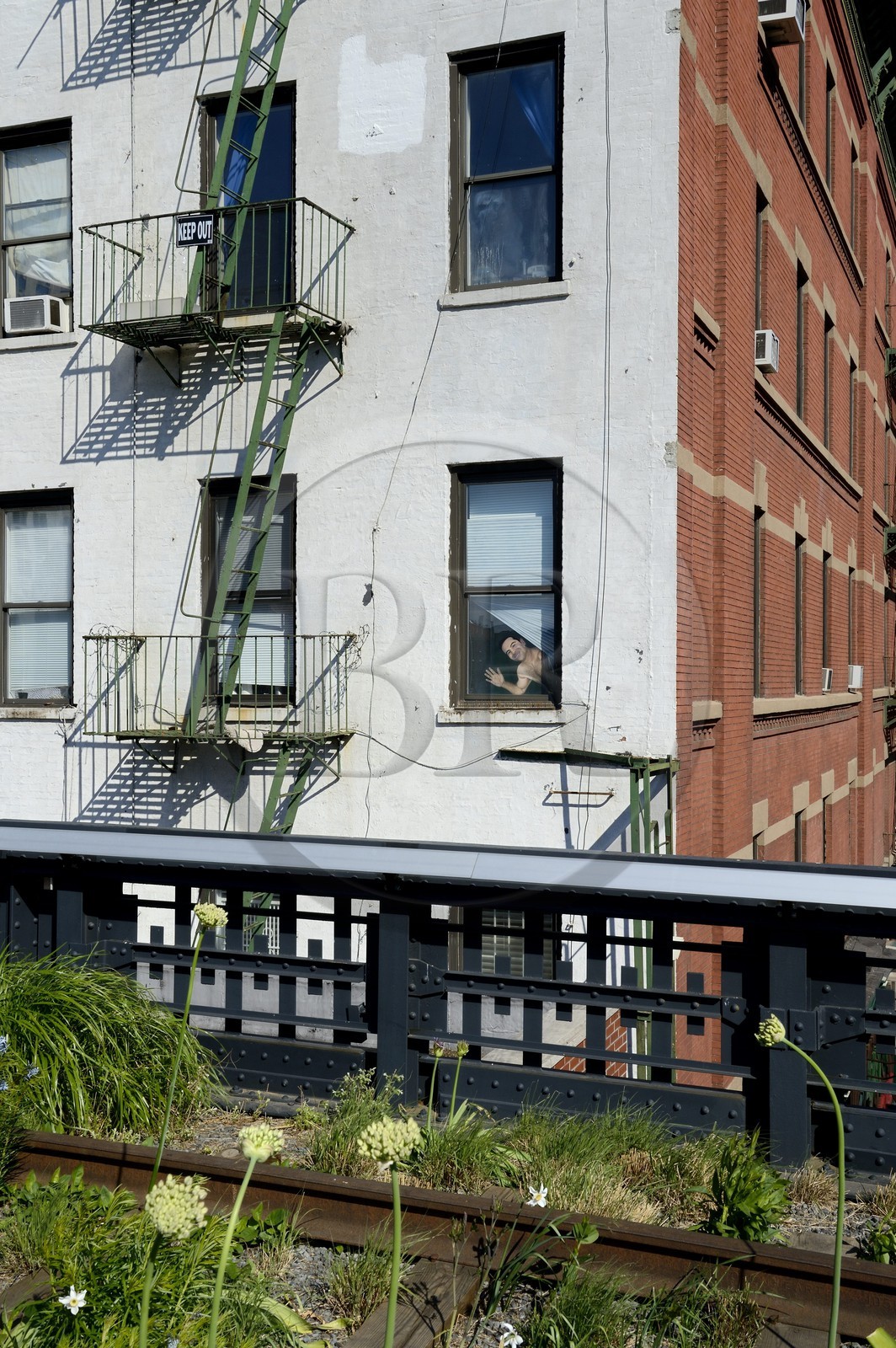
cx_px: 448
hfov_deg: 35.0
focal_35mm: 38
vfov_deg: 50.7
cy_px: 674
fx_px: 1421
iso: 200
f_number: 13
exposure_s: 1/320
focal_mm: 38
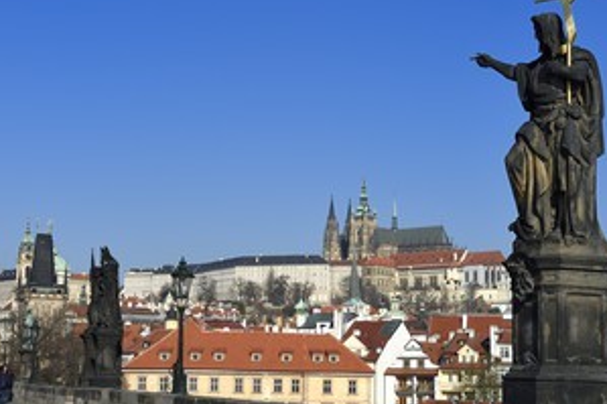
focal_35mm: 73
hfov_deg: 27.7
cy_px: 221
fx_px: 1230
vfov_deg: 18.6
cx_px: 296
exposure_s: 1/400
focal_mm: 52
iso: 200
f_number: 11
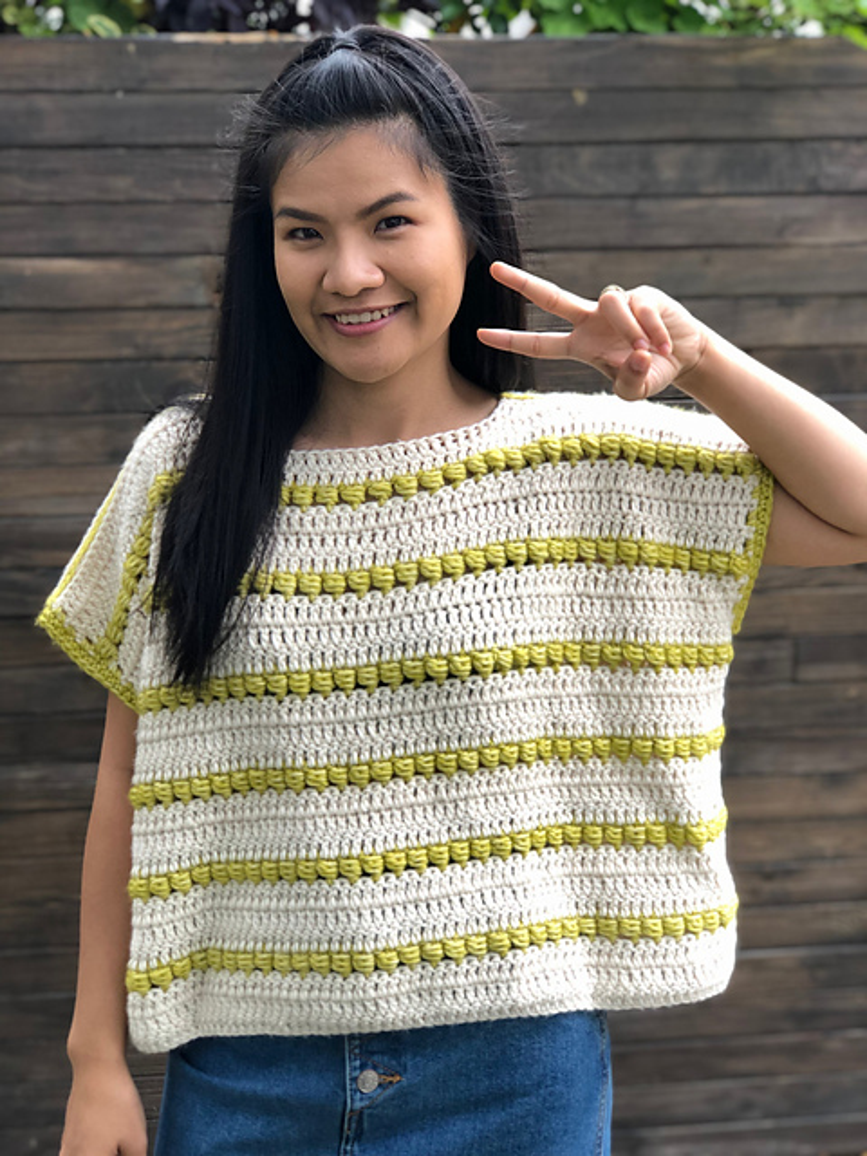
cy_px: 578
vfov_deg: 33.8
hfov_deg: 25.7
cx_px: 434
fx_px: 1904
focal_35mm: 57
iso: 25
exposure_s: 1/30
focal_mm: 6.6
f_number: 2.8
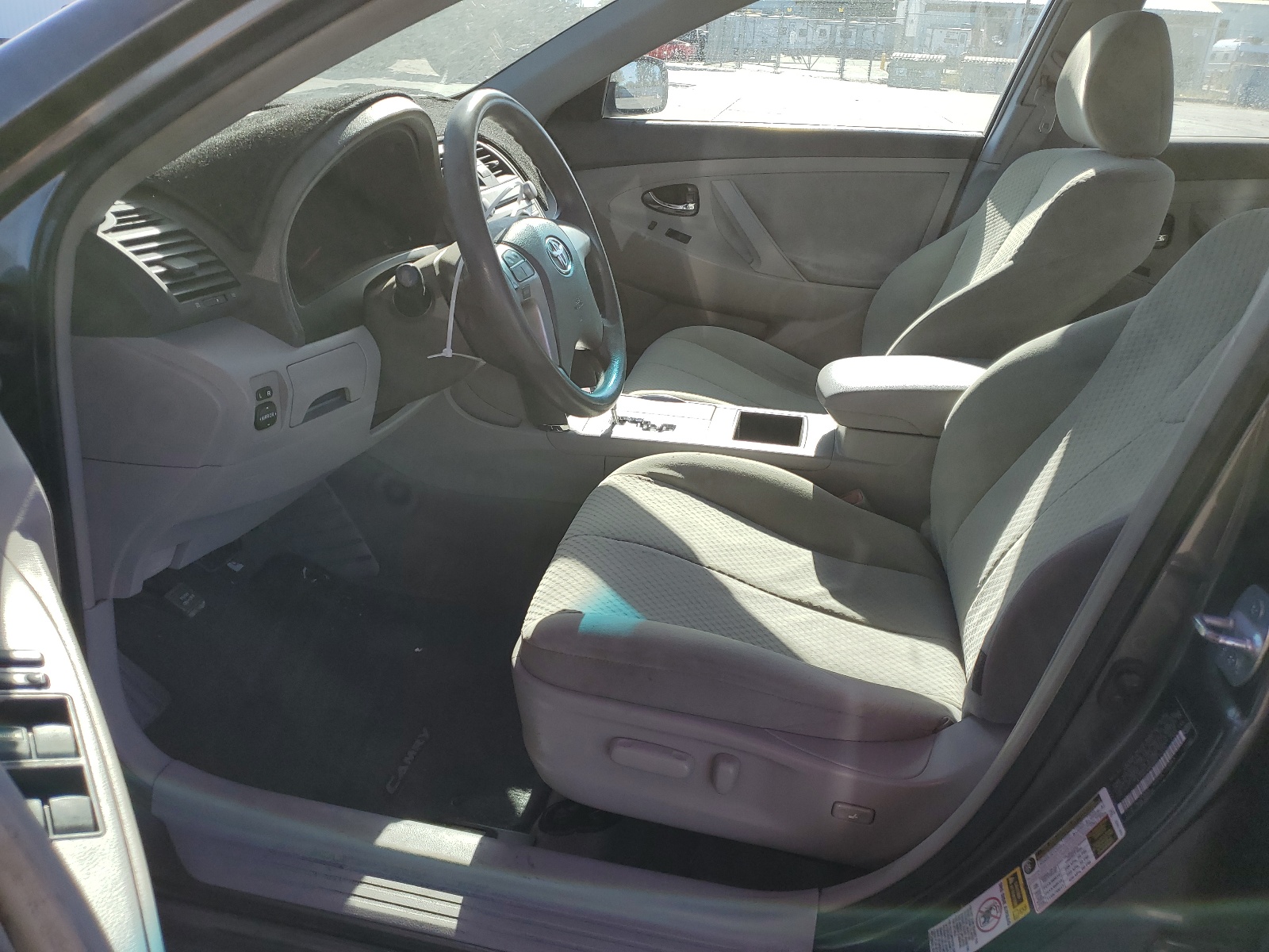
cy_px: 476
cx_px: 634
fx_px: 953
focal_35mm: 26
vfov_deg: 53.1
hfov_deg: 67.3
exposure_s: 1/1250
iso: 50
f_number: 1.5
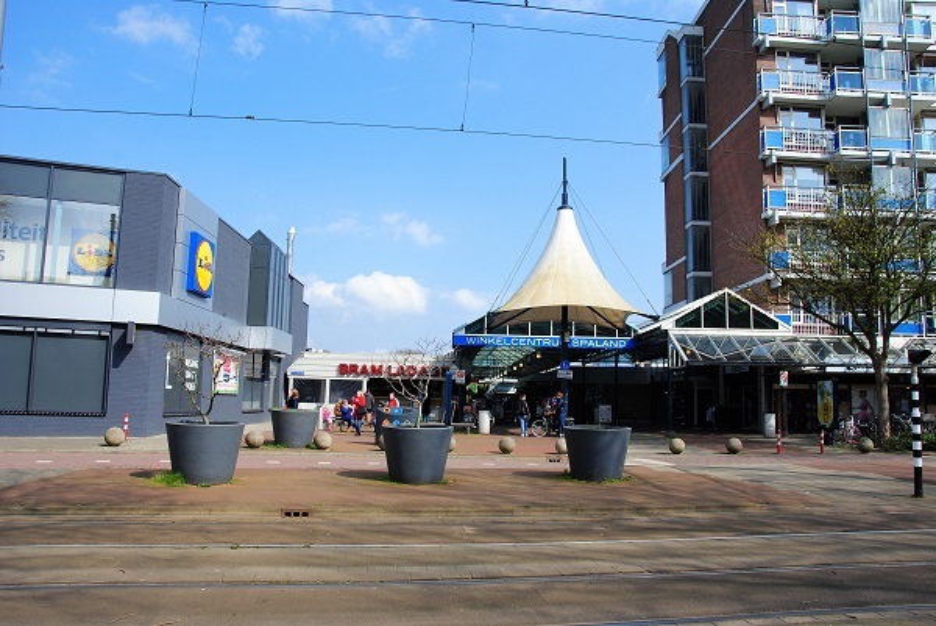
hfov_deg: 67.3
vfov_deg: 48.0
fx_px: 702
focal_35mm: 27
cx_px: 468
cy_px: 313
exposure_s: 1/250
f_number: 10
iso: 160
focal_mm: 18
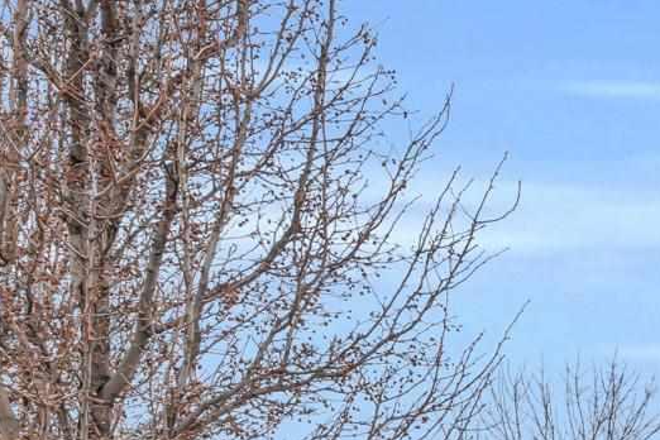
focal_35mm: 67
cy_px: 567
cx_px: 1234
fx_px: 1228
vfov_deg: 18.9
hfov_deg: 20.1
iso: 100
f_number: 9
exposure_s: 1/100
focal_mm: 14
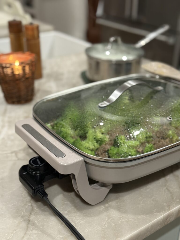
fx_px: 333
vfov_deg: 39.7
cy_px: 120
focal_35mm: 48
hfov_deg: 30.3
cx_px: 90
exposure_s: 1/40
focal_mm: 6.76
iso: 320
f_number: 1.78
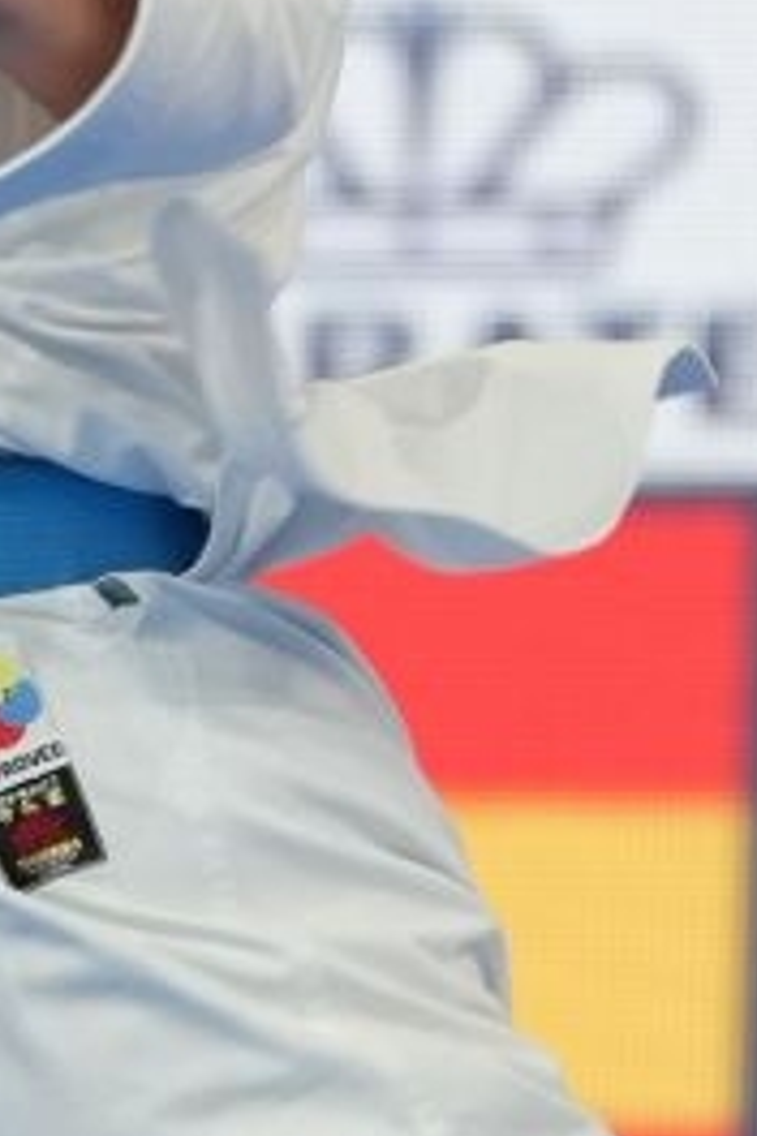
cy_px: 482
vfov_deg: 1.5
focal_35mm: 1364
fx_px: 43019
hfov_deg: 1.0
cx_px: -39
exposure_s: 1/500
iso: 1000
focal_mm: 200
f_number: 2.8
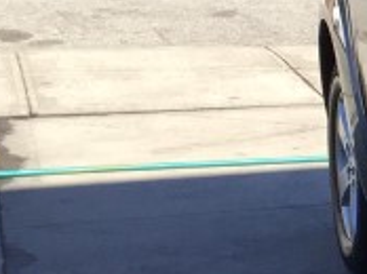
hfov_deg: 10.0
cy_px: 162
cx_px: 918
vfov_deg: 8.7
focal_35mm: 171
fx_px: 1810
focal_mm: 4.15
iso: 32
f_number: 2.2
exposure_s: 1/648
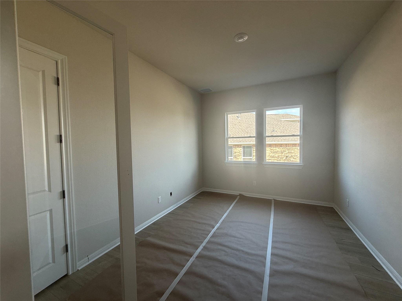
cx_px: 201
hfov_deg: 102.1
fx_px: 163
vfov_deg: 85.7
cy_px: 150
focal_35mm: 14
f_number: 2.2
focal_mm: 2.22
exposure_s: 1/99
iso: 64
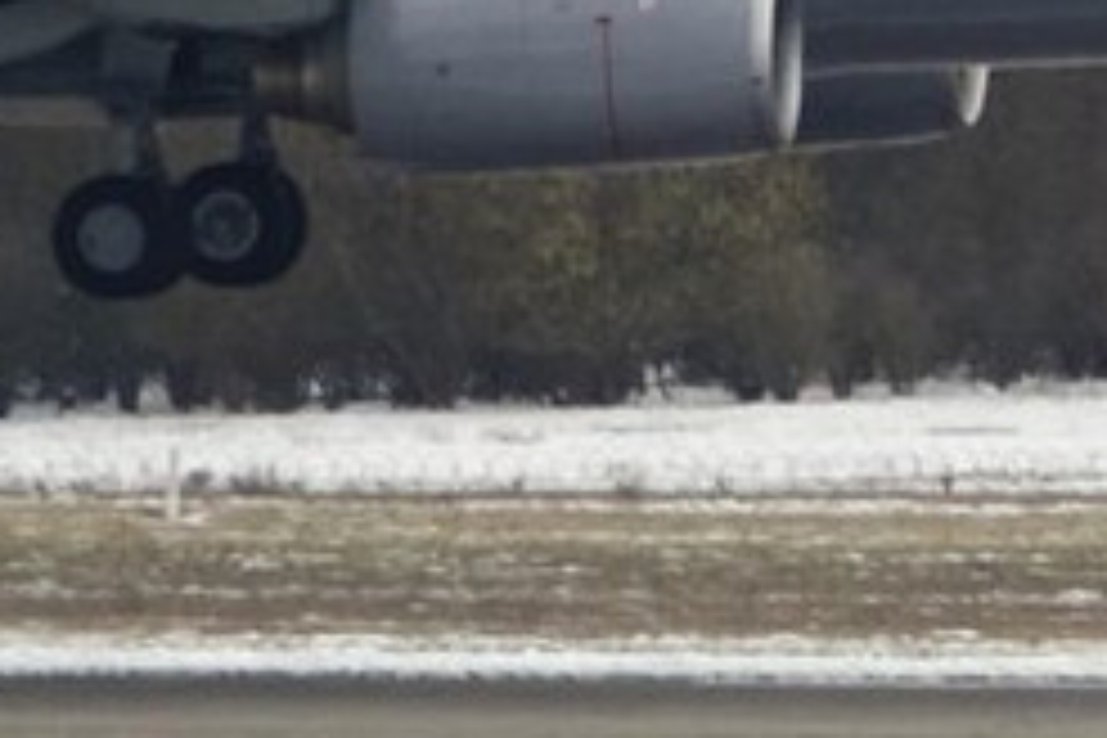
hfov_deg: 0.7
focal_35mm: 2922
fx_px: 89844
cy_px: -342
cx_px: 256
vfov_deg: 0.5
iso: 200
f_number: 4
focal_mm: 220
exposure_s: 1/1000
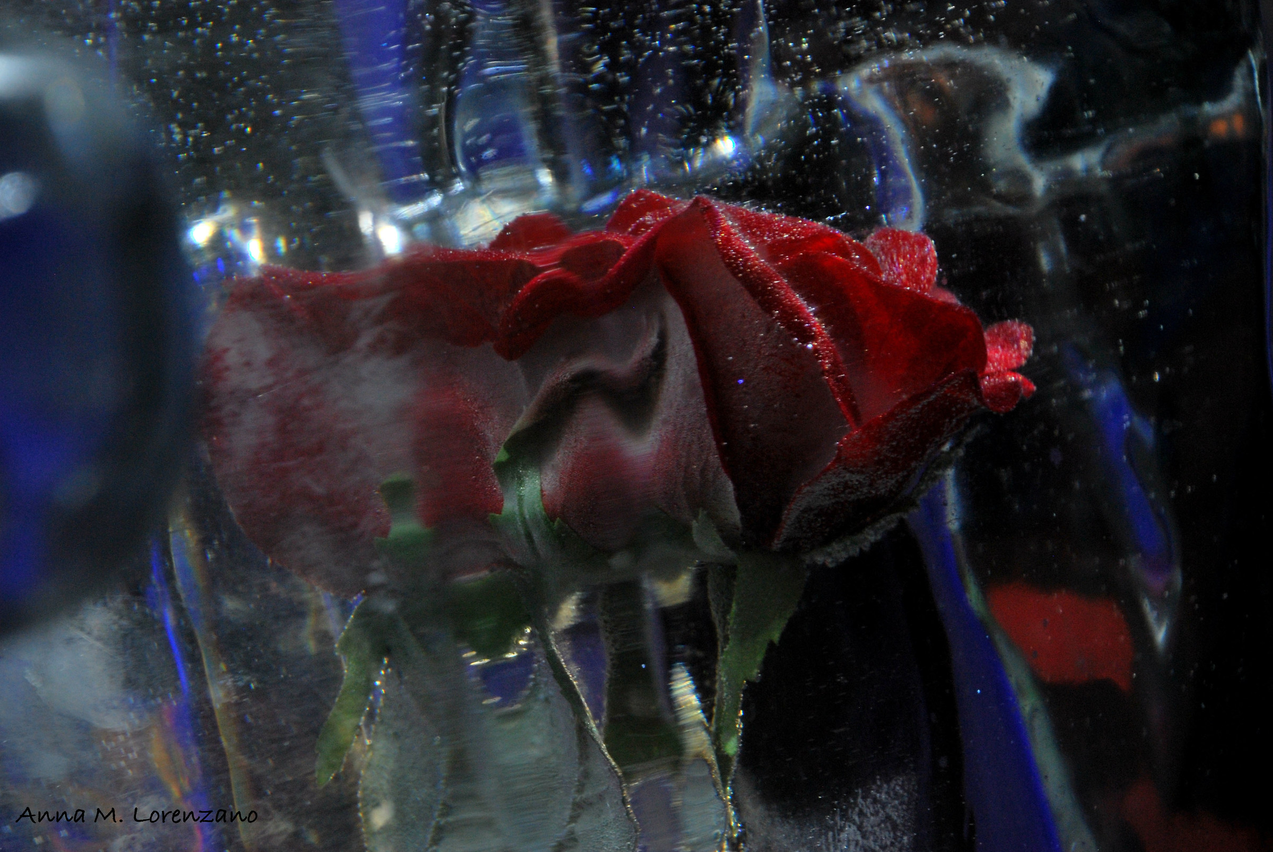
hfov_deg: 11.0
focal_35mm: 188
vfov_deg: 7.3
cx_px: 636
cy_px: 426
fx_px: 6637
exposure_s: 1/15
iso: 400
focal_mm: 125
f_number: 6
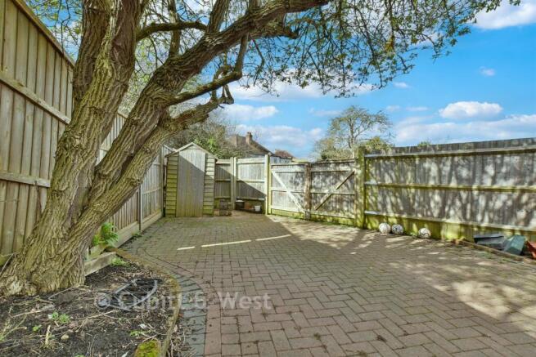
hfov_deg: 100.4
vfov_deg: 77.4
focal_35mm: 15
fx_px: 223
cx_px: 268
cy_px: 178
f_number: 8
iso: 160
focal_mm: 10
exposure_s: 1/80
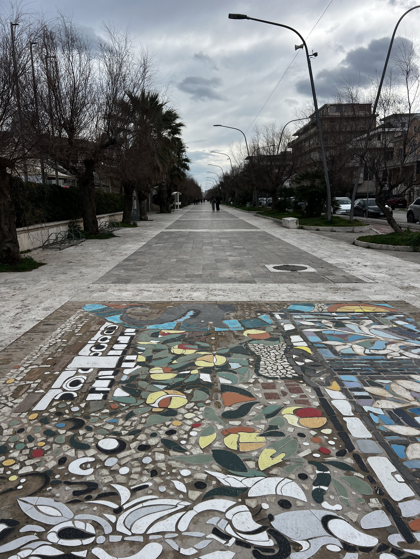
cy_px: 280
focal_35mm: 26
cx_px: 210
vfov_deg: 67.3
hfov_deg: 53.1
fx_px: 421
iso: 50
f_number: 1.5
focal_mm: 5.7
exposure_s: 1/3571
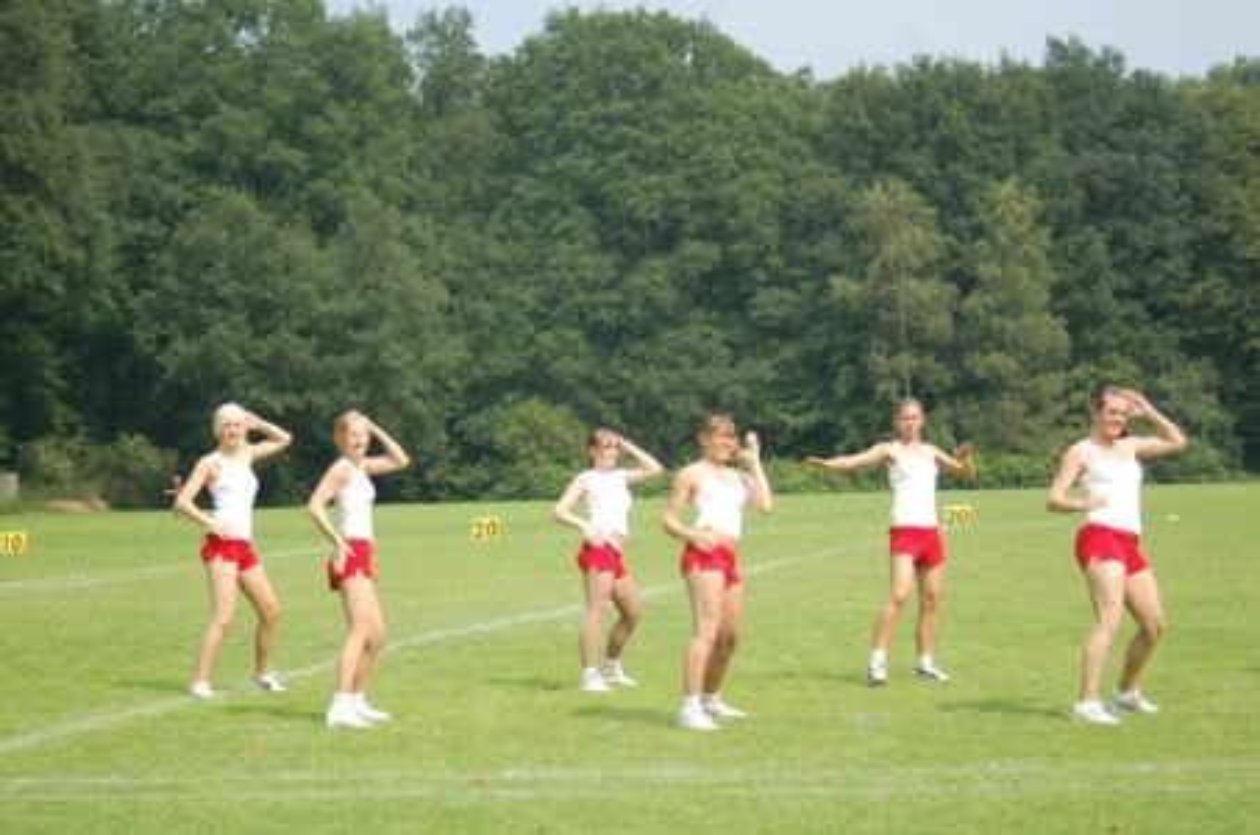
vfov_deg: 13.0
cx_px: 630
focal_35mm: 105
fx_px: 3667
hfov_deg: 19.5
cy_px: 418
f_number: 4
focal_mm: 70
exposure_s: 1/1000
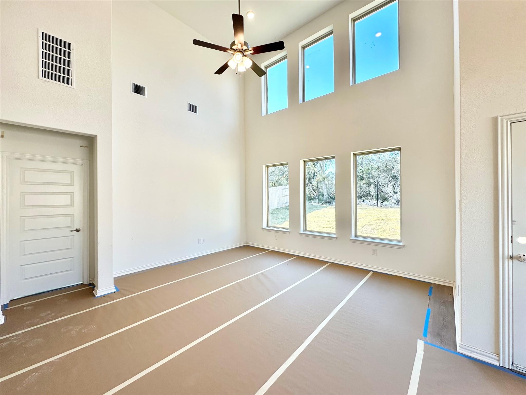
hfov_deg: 102.1
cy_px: 198
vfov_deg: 85.7
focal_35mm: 14
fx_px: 213
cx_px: 263
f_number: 2.2
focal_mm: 2.22
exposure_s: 1/120
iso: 50
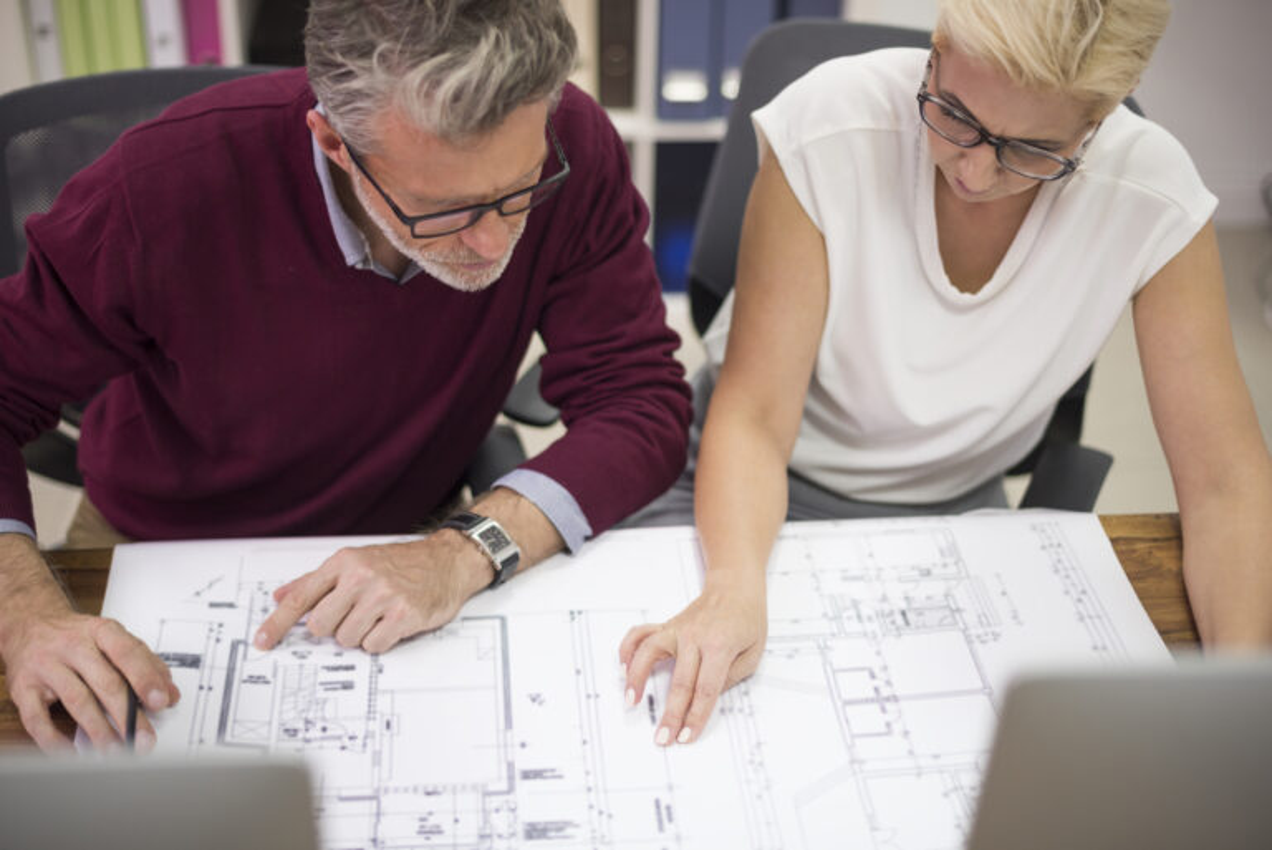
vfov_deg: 27.0
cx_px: 636
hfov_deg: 39.6
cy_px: 425
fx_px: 1768
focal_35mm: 50
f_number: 2
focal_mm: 50
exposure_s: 1/125
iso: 160
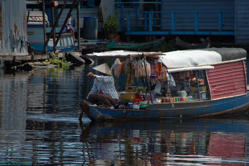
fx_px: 2592
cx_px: 124
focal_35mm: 375
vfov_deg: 3.7
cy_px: 83
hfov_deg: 5.5
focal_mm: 250
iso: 200
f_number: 6.3
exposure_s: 1/640
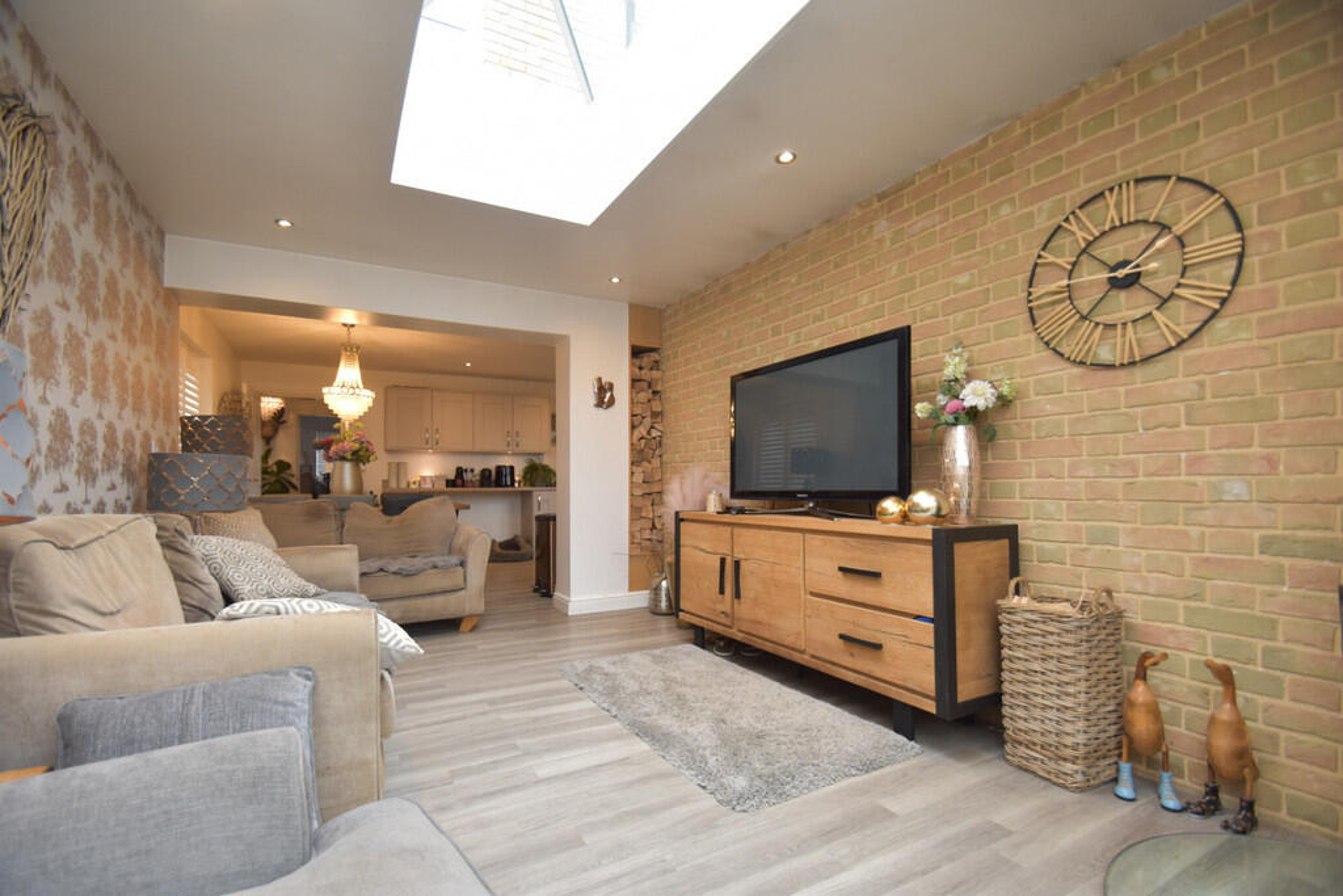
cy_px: 448
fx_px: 560
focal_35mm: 15
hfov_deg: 100.4
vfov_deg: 77.3
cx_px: 672
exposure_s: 1/60
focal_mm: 10
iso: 400
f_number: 4
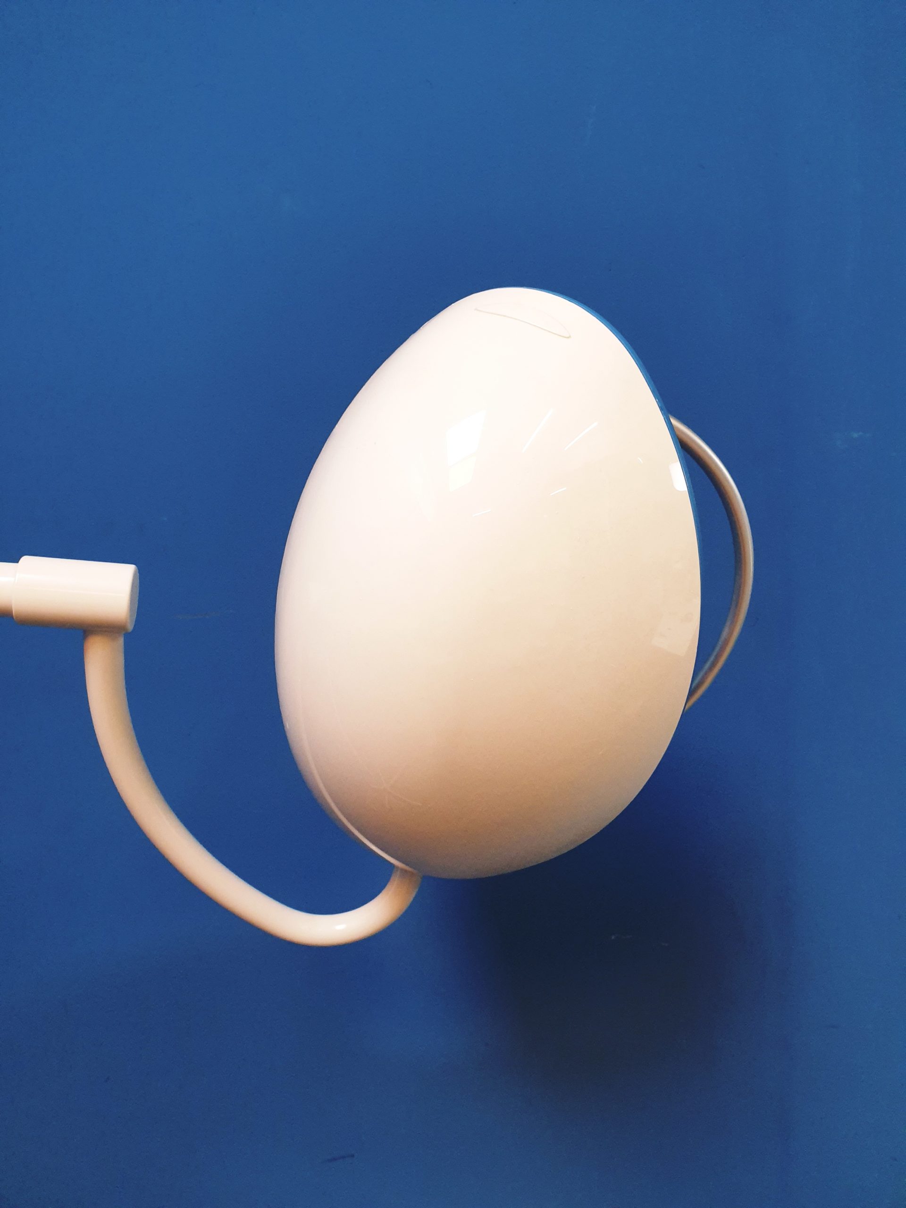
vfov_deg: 67.3
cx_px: 453
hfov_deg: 53.1
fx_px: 907
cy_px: 604
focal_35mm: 26
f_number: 2.4
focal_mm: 4.3
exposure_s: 1/50
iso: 160
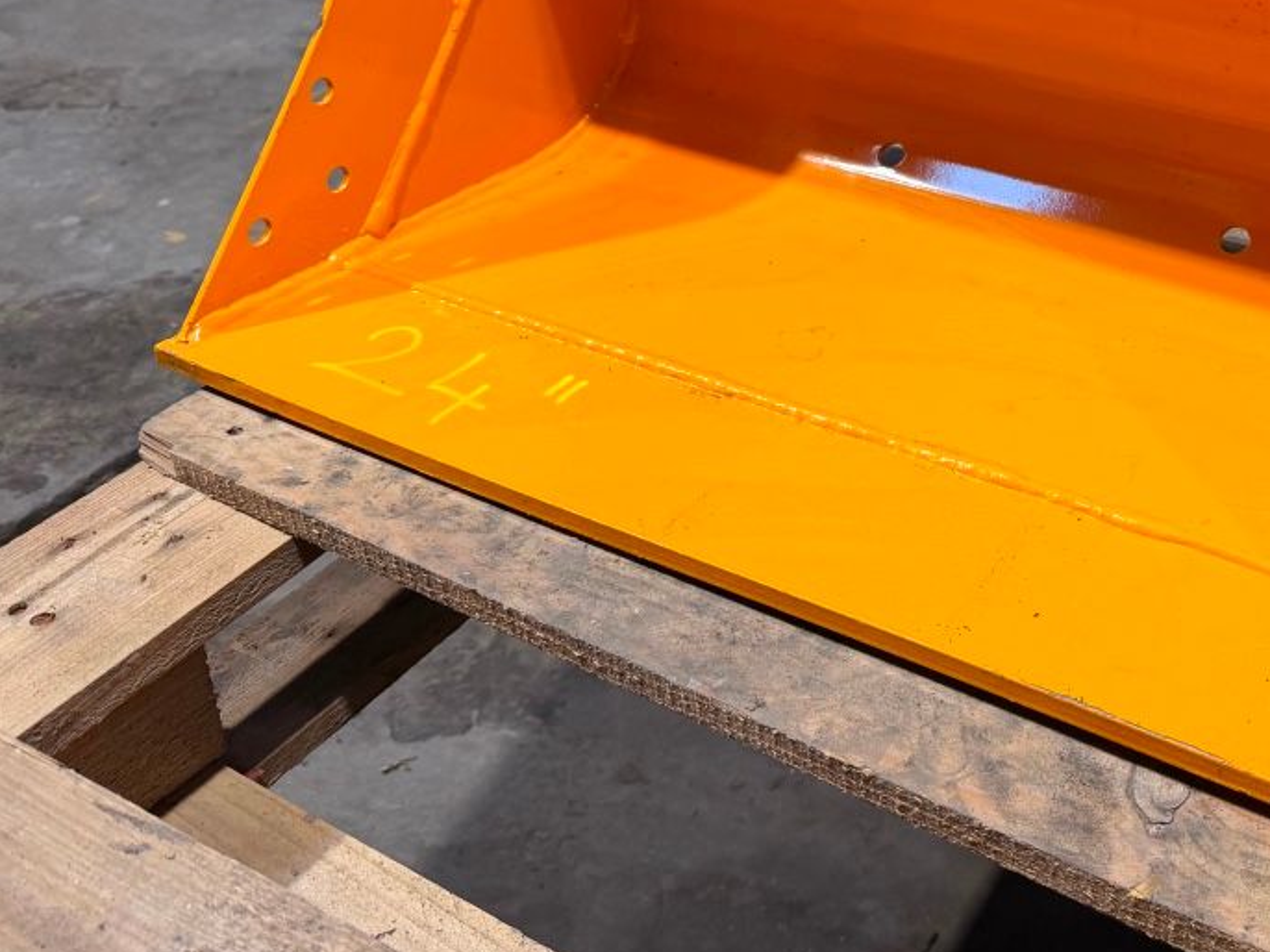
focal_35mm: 42
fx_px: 1540
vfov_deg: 33.4
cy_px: 196
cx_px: 1107
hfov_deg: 41.7
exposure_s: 1/100
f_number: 1.78
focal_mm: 6.76
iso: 100
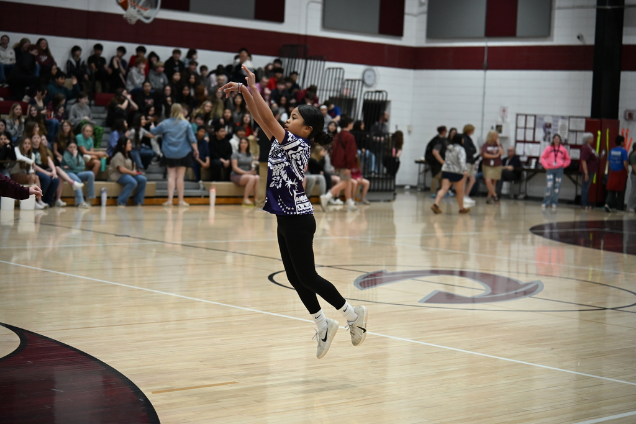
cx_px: 318
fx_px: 1325
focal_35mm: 75
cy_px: 212
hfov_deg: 27.0
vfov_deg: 18.2
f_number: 2.8
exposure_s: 1/1250
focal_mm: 75
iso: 2800
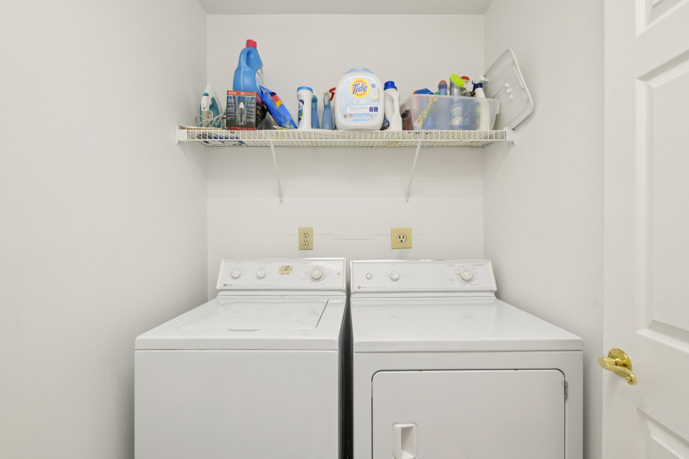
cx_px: 344
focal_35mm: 16
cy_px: 230
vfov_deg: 73.7
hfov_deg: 96.7
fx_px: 306
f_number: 8
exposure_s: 1/15
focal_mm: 16
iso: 110
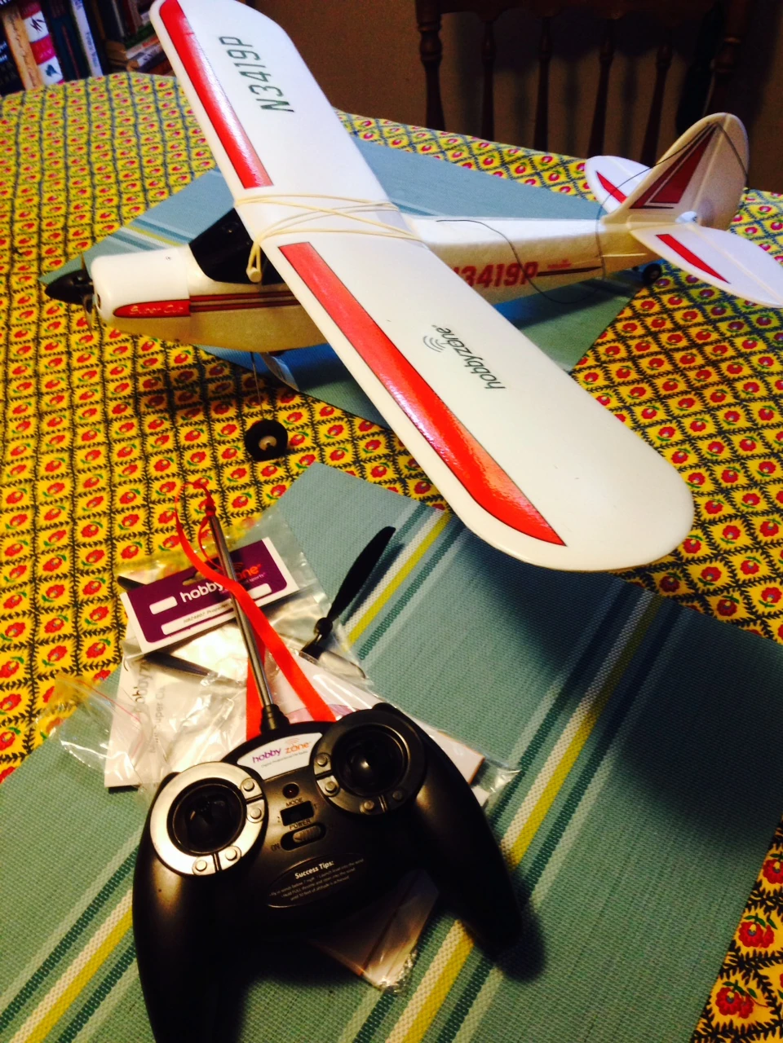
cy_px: 522
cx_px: 392
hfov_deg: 42.9
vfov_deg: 55.4
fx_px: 995
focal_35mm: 33
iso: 100
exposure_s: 1/20
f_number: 2.4
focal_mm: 4.12
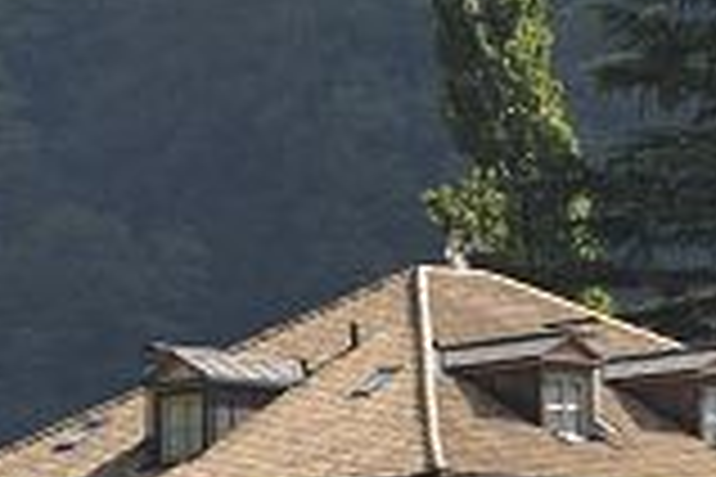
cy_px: 592
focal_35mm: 641
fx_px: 12738
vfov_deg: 2.1
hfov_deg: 3.2
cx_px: -329
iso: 200
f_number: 8
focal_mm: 85
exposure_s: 1/250
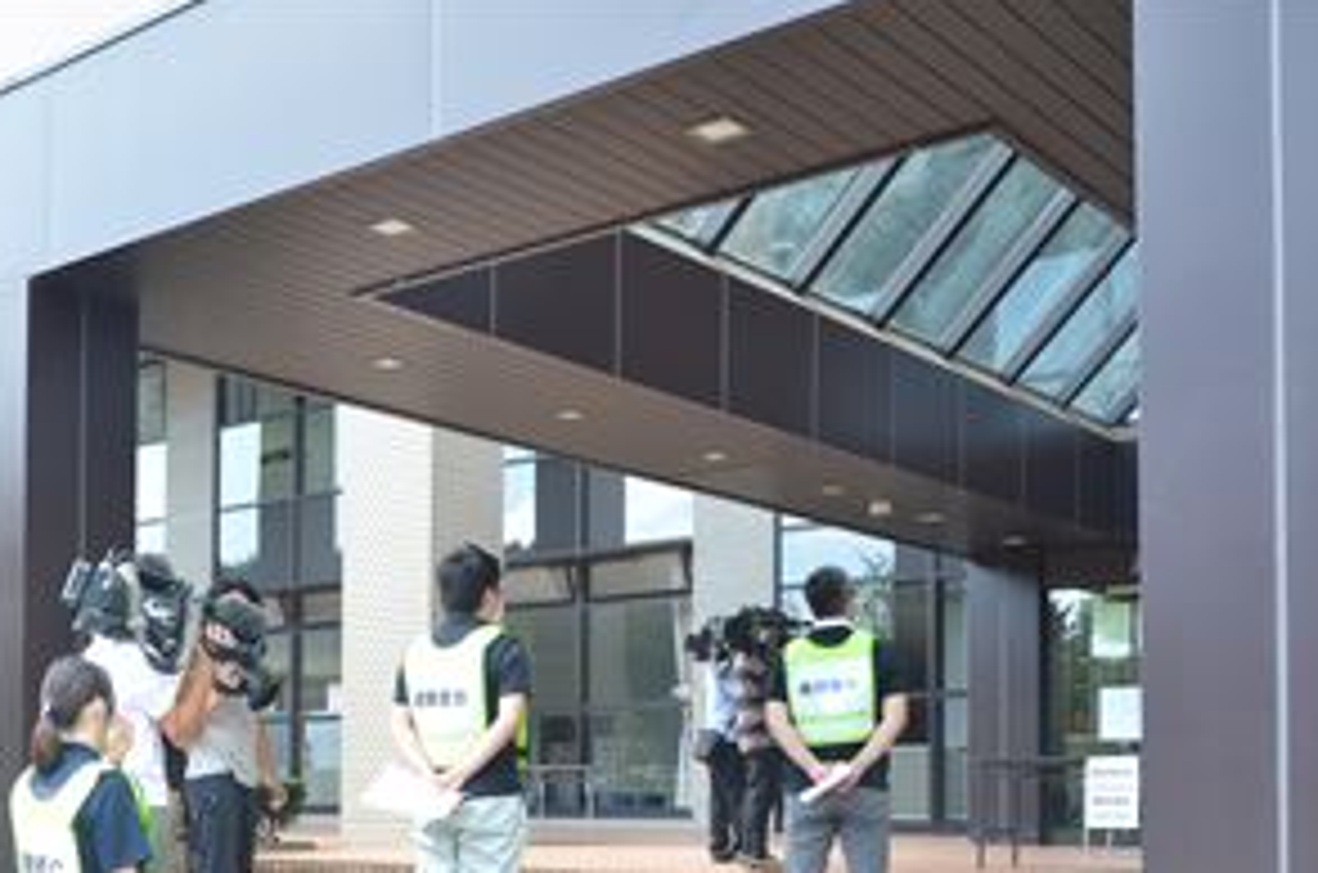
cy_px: 736
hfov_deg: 41.3
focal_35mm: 46
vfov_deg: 28.3
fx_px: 1680
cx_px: 292
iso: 100
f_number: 20
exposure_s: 1/80
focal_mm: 18
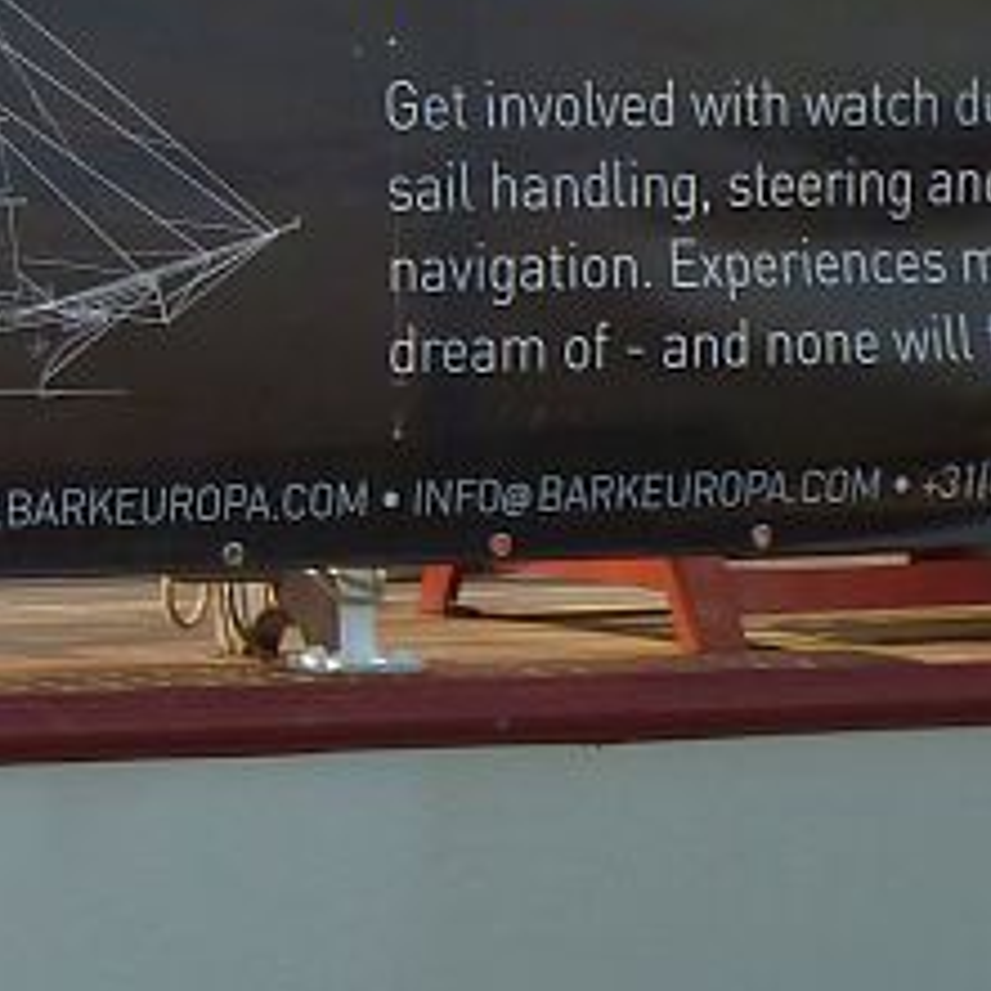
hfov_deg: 6.9
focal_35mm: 242
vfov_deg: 7.2
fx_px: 7838
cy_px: 170
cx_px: -1300
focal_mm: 9.7
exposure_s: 1/400
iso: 80
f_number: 3.9
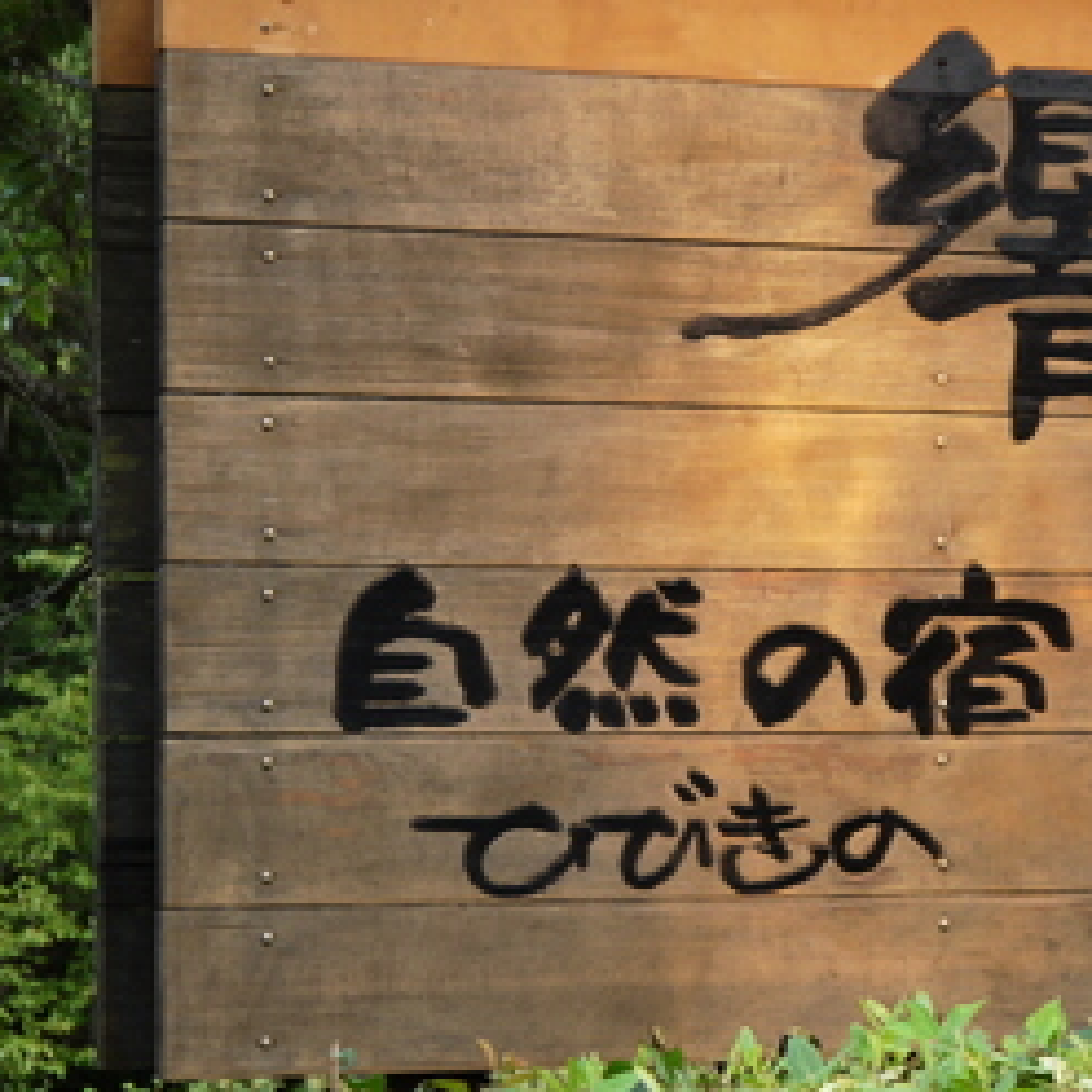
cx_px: 920
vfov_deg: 12.4
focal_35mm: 141
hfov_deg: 12.3
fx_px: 5032
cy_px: 568
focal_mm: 33
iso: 250
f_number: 5.2
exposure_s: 1/60
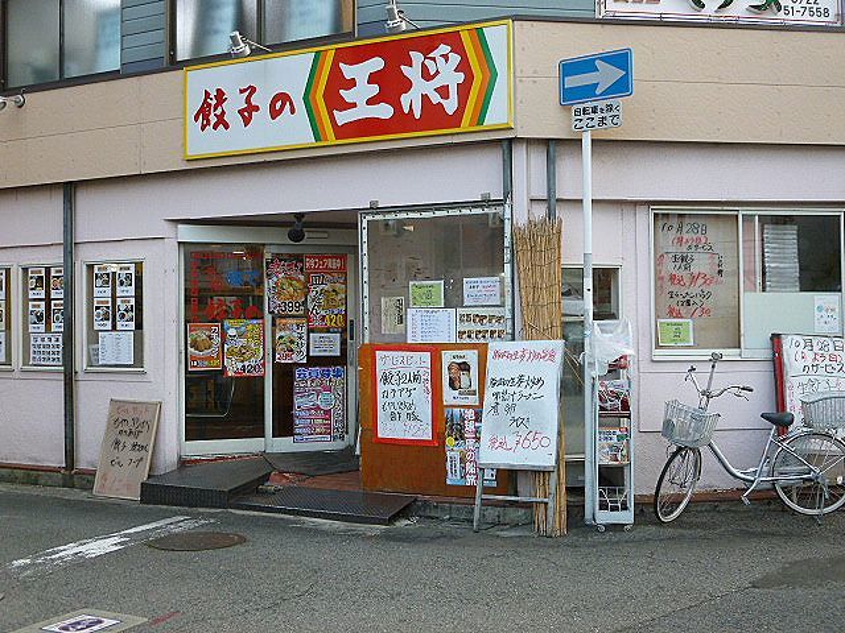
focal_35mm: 41
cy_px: 316
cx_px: 422
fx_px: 1001
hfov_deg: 45.8
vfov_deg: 35.1
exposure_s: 1/60
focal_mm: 7.4
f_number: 3.8
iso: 200
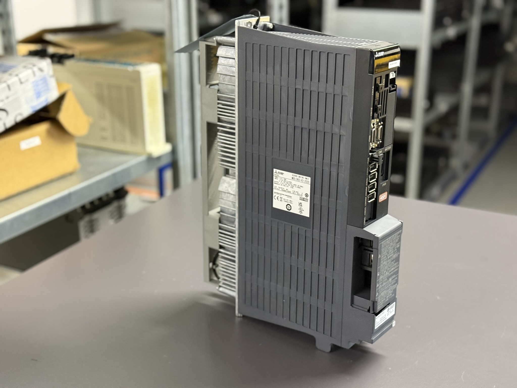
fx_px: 717
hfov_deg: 39.7
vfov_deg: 30.3
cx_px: 258
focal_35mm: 48
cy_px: 194
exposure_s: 1/33
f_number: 1.78
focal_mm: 6.76
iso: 400
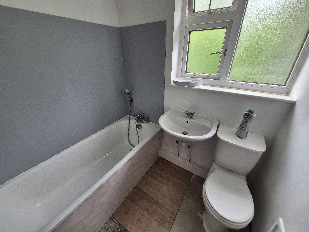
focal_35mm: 13
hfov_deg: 106.2
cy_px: 116
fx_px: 116
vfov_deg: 89.9
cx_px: 154
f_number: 2.2
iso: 80
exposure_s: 1/50
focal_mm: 2.2
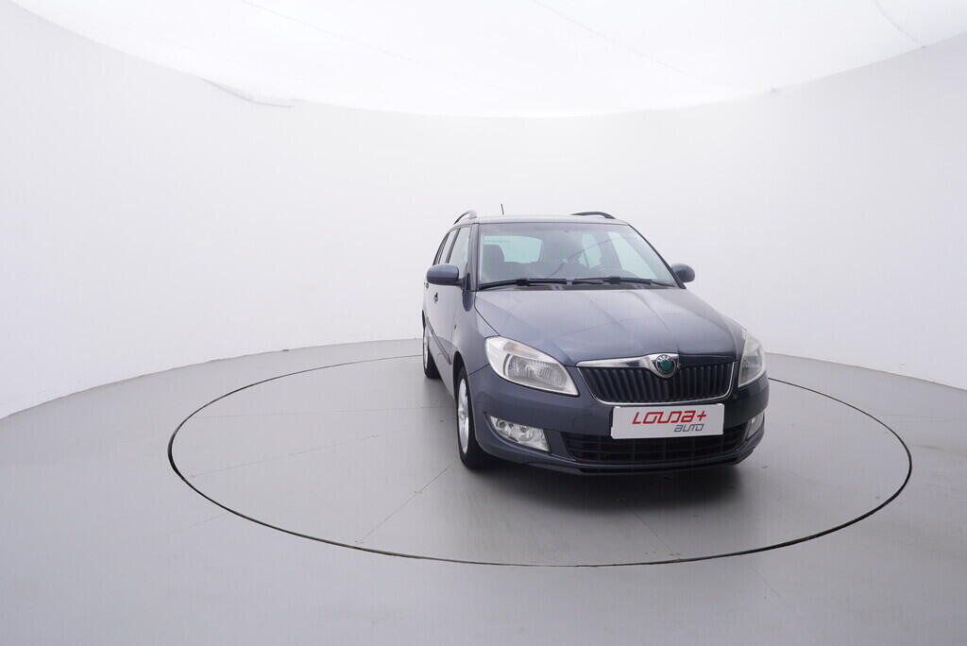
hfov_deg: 77.3
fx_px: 605
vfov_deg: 56.2
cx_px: 484
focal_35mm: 22
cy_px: 323
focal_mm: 15
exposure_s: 1/80
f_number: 5
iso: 200
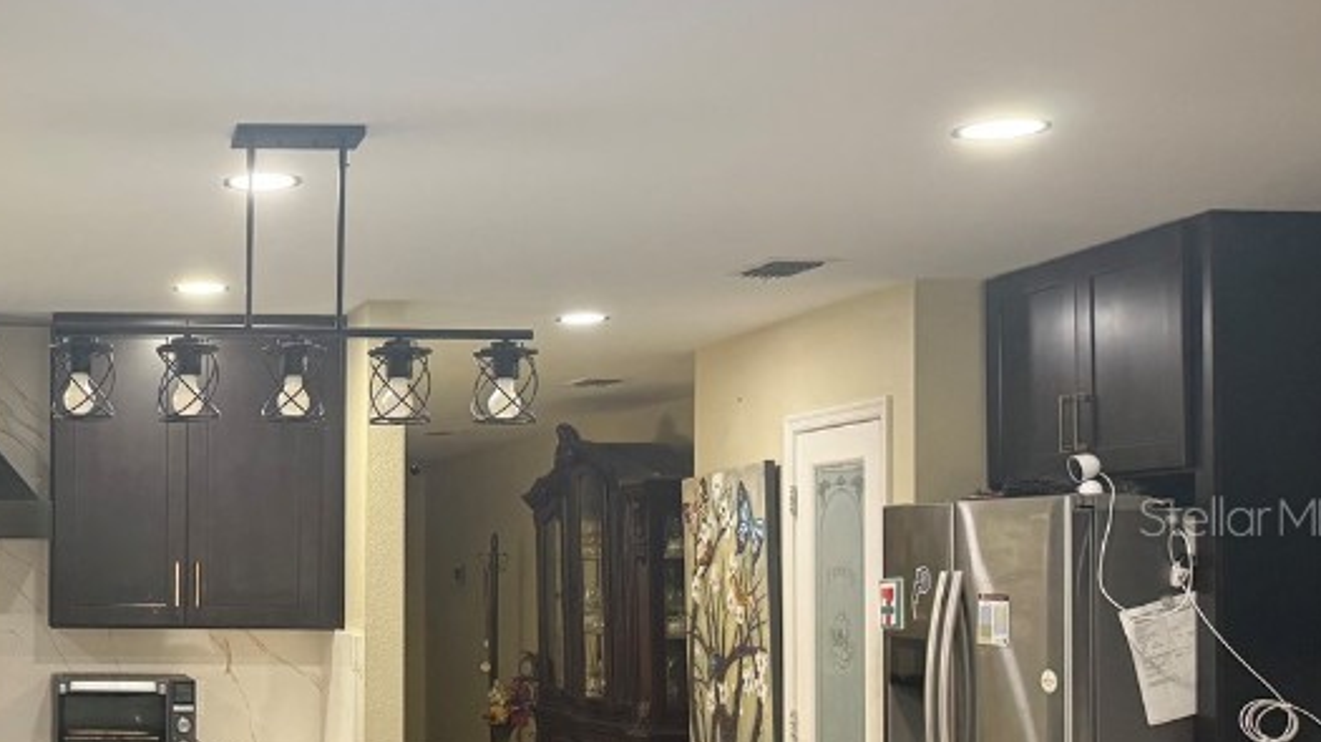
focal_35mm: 51
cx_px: 88
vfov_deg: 23.3
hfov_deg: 37.4
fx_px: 1786
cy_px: 516
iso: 200
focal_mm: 6.76
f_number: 1.78
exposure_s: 1/60
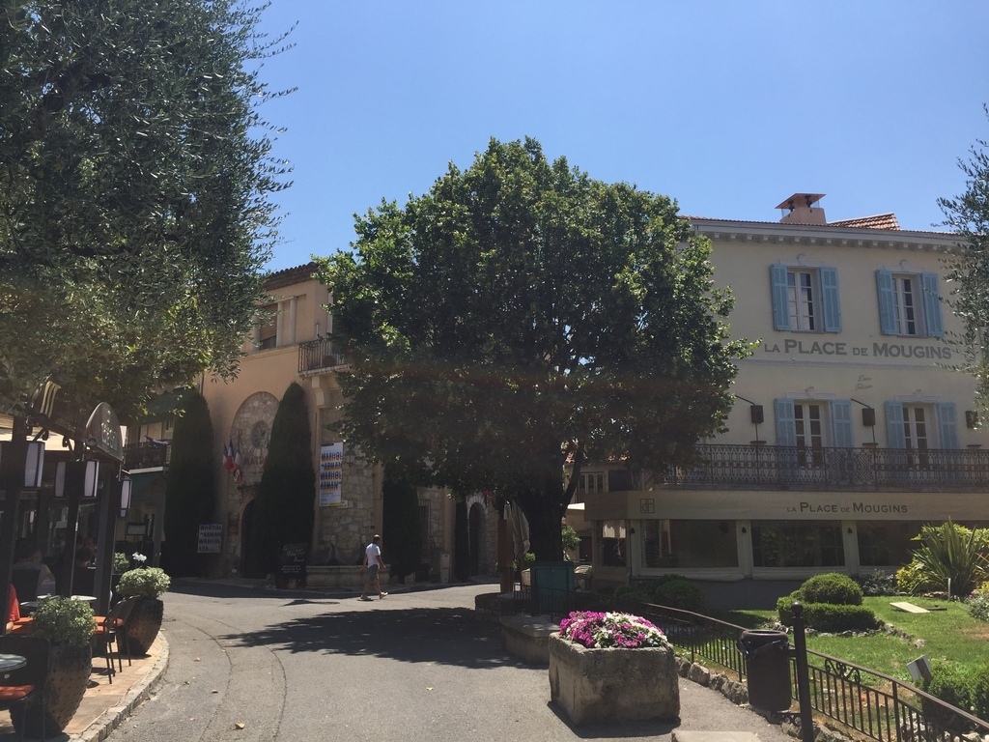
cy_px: 371
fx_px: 829
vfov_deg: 48.2
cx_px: 494
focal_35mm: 29
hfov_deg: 61.7
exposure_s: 1/2475
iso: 32
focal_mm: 4.15
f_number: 2.2
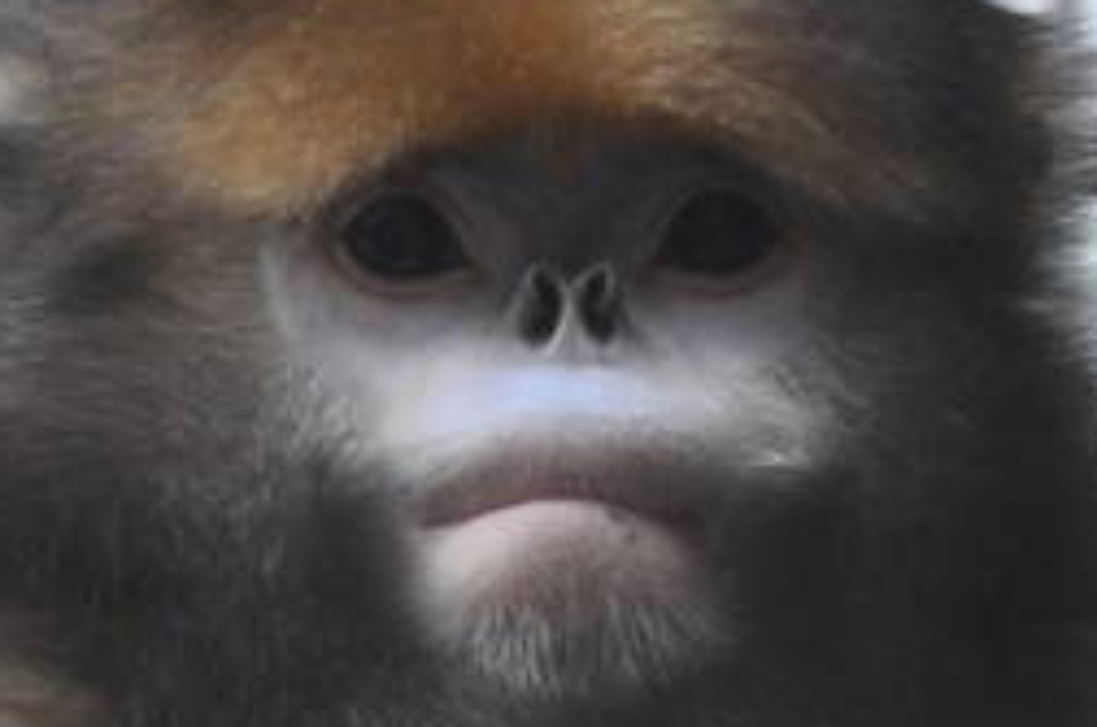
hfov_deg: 1.9
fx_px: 33638
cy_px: 1352
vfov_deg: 1.2
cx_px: 601
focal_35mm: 1106
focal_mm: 116
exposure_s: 1/250
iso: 500
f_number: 4.8
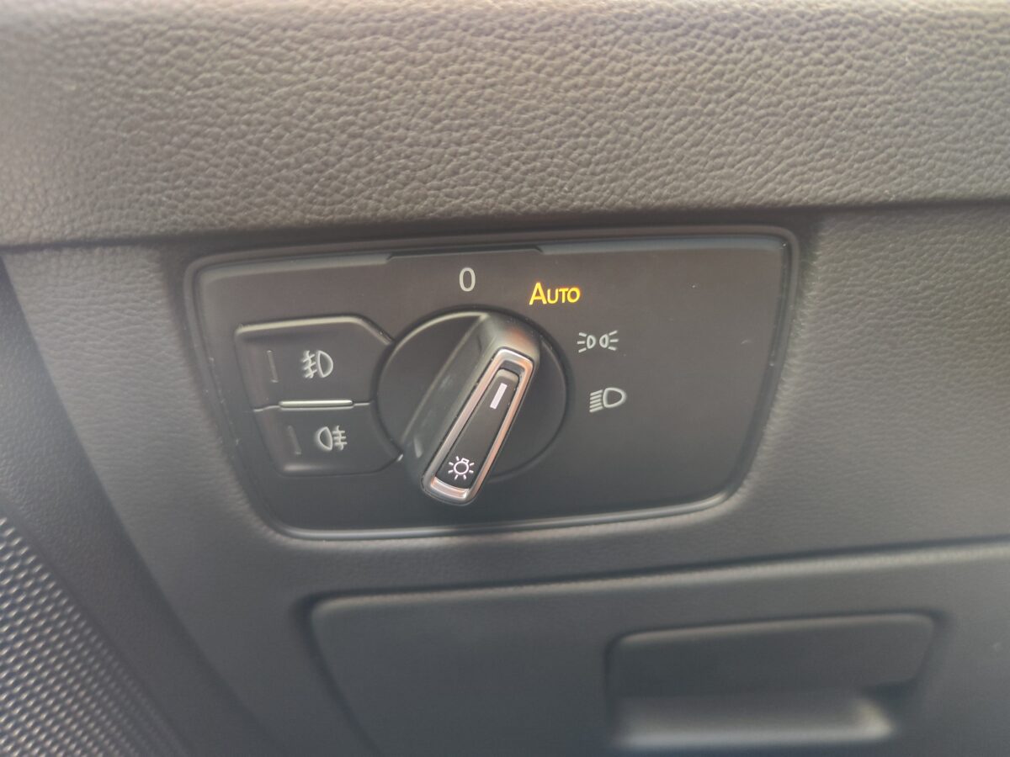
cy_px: 378
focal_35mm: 23
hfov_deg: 73.9
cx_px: 505
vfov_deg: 58.9
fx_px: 671
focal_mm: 7.01
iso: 1556
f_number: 1.69
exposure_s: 1/25
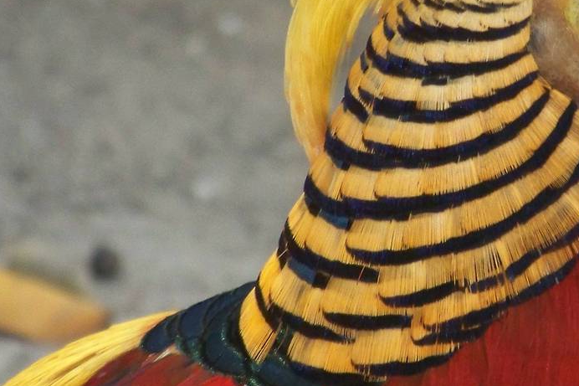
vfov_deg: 1.3
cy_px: 108
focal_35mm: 1039
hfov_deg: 2.0
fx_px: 16706
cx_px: 533
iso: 200
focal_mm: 70.2
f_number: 4.8
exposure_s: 1/100
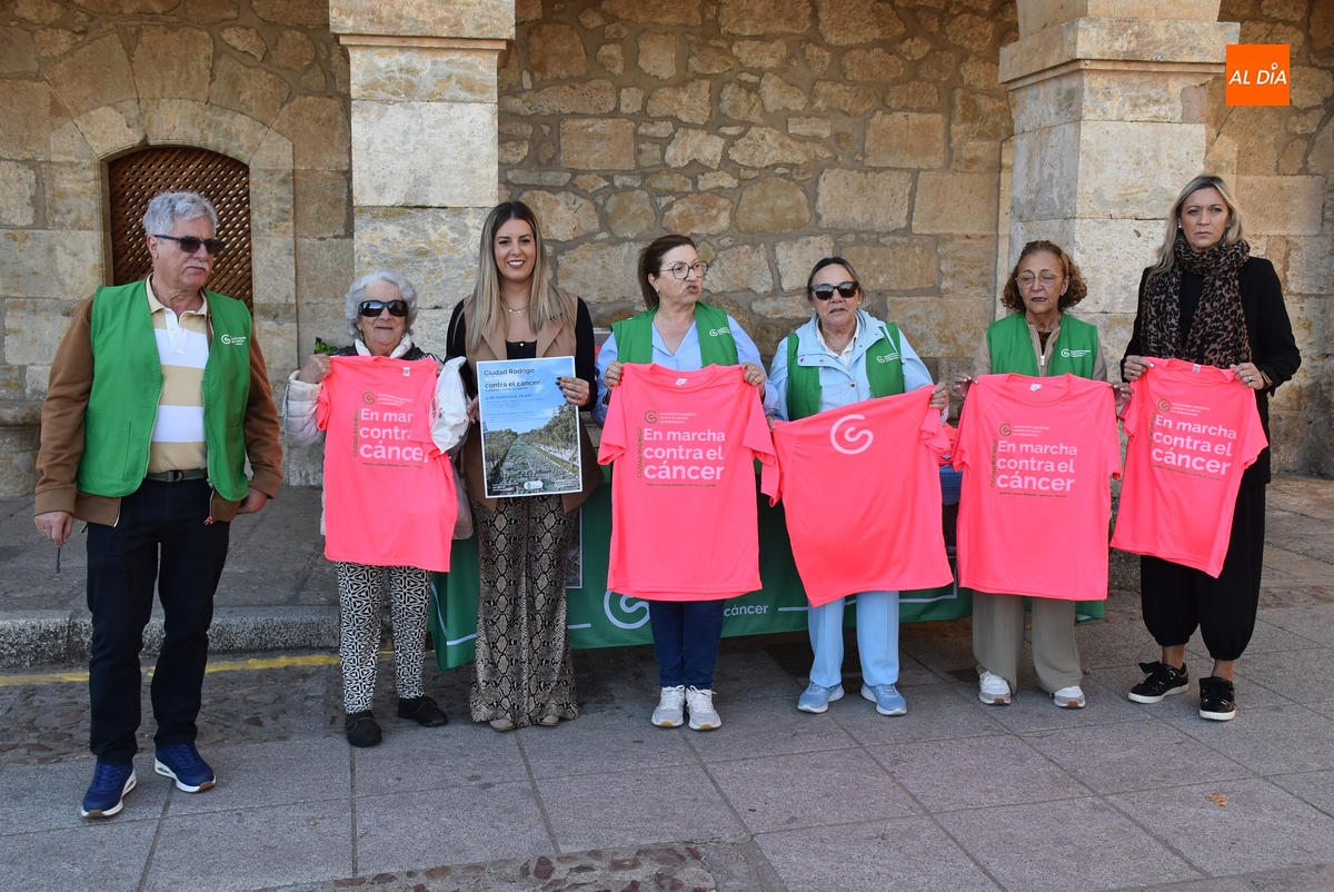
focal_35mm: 36
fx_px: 1335
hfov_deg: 53.1
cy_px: 446
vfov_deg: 36.9
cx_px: 667
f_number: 7.1
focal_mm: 24
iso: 400
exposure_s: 1/200
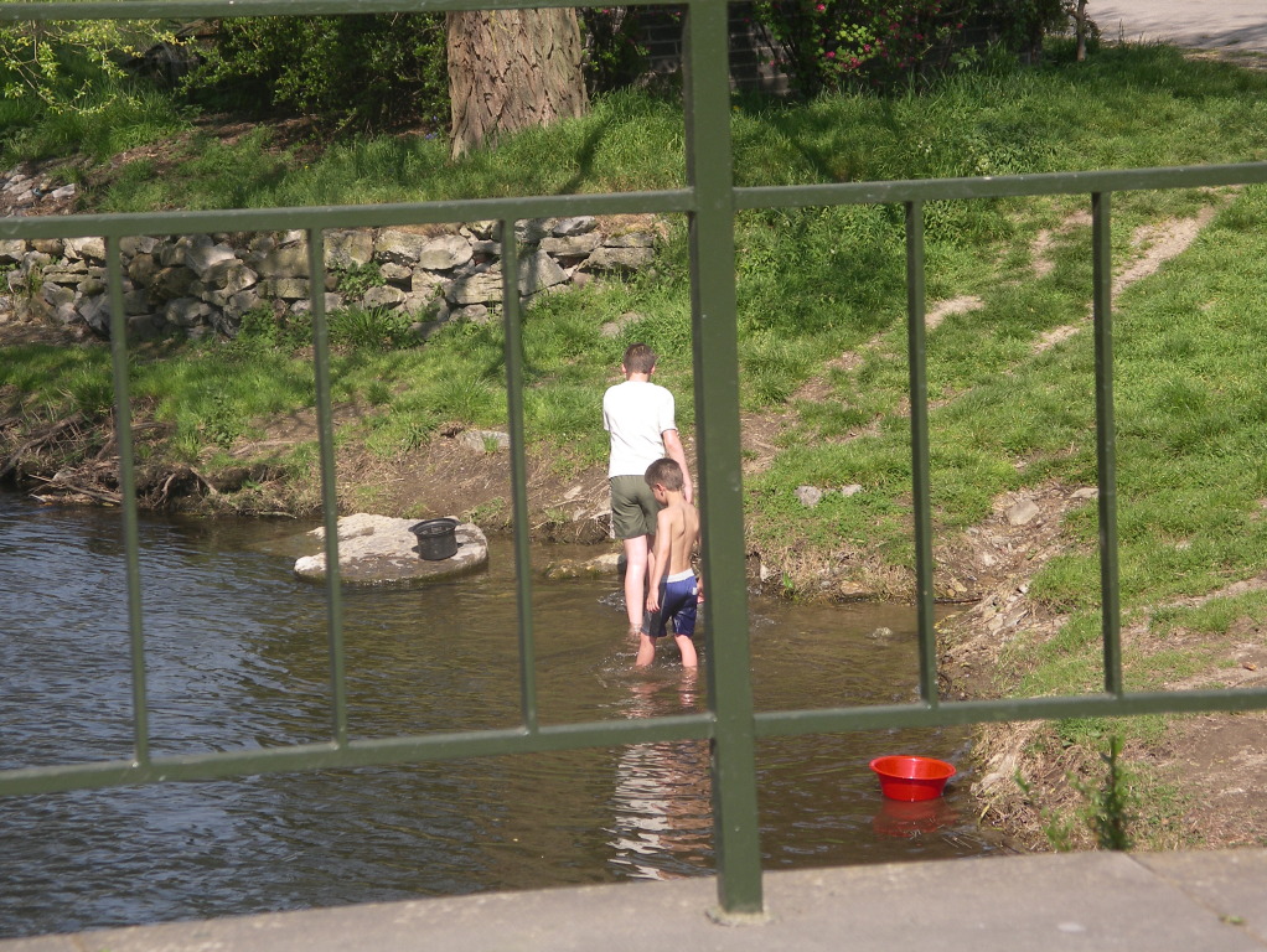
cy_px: 476
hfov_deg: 12.7
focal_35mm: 156
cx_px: 634
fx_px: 5714
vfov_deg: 9.5
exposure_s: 1/250
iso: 80
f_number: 5
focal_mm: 32.5
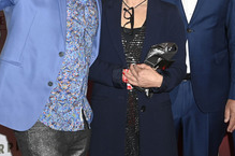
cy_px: -2
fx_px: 645
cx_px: 128
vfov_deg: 13.6
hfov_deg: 20.6
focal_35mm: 99
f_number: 5.6
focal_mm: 48
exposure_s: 1/250
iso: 500
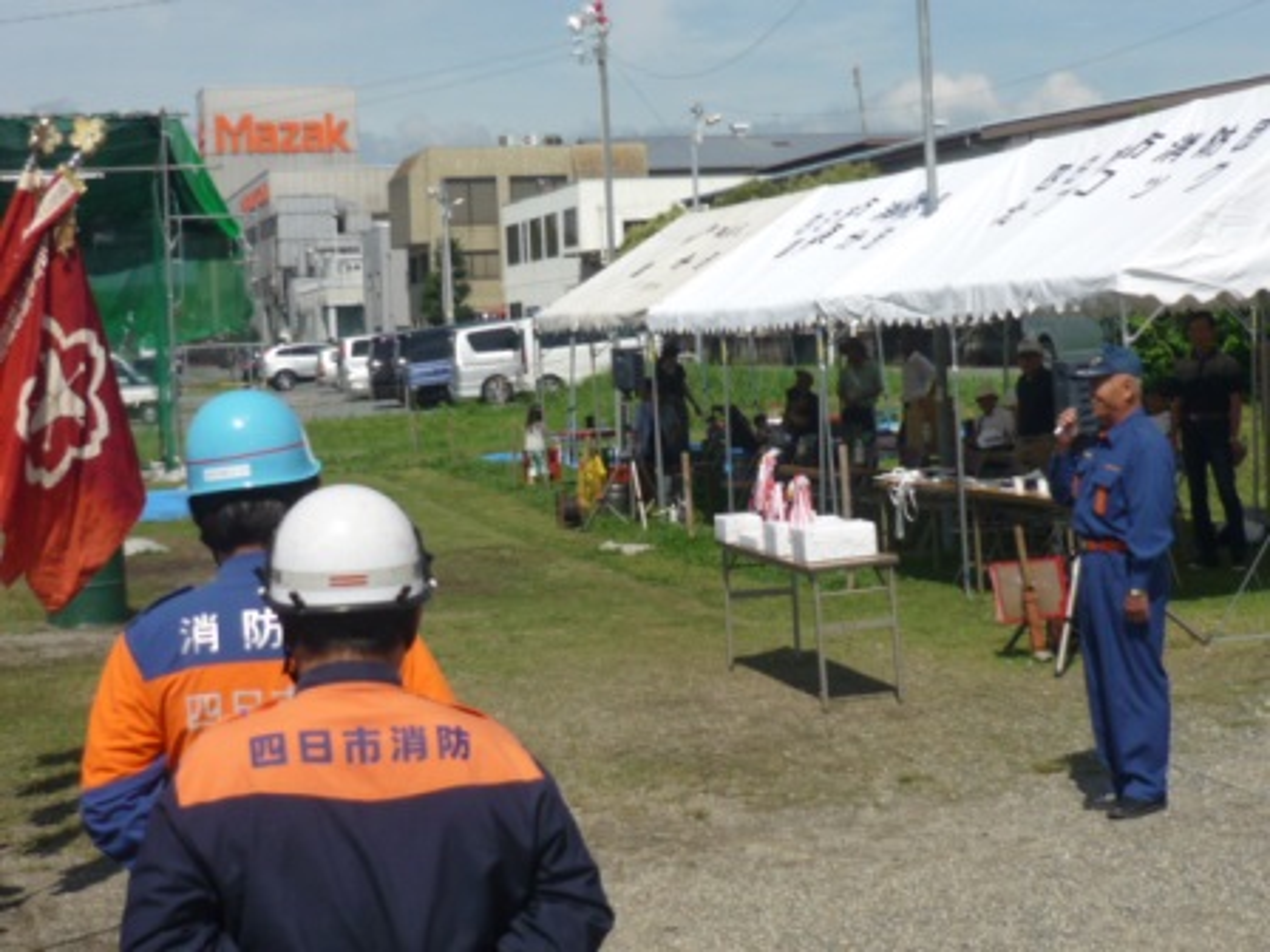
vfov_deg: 21.0
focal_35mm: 70
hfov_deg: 27.8
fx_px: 2568
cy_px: 476
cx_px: 635
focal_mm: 7.2
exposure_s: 1/320
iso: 100
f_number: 9
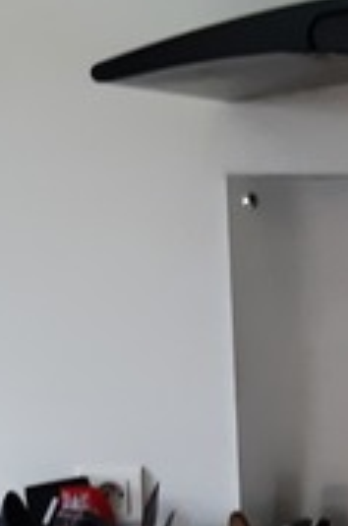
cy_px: 624
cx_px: 575
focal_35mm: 117
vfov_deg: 16.8
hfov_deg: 11.1
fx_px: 1703
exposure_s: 1/50
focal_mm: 3.92
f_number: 1.7
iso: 100
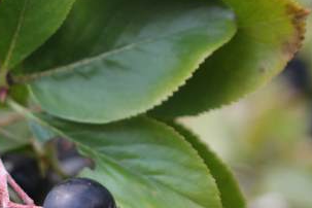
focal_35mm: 140
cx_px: -74
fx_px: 1213
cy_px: 103
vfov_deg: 9.8
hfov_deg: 14.2
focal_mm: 35
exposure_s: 1/125
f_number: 4.5
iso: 200
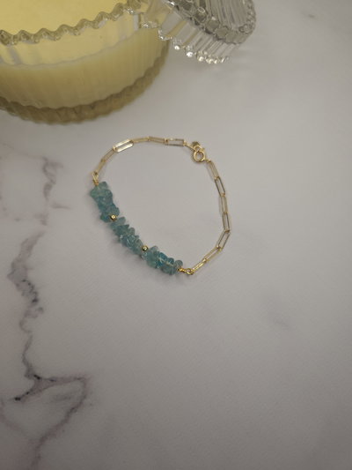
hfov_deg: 58.9
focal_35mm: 23
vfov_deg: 73.9
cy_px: 235
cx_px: 176
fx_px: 312
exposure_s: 1/50
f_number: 1.8
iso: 50
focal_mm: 5.4
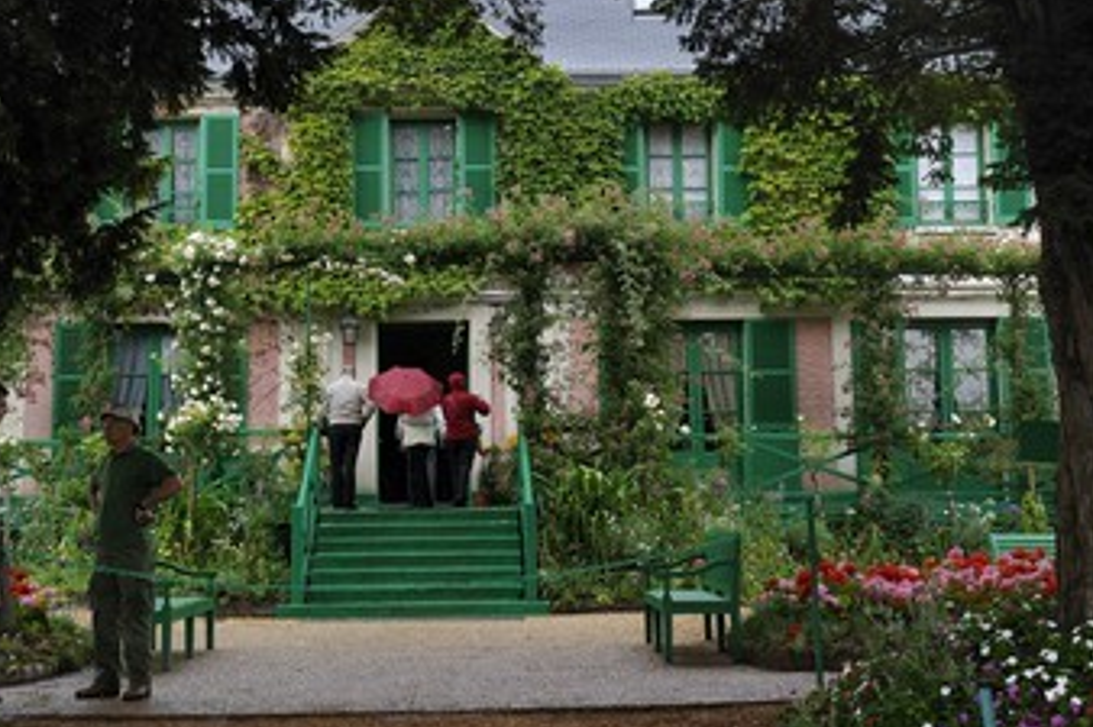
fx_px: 1699
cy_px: 300
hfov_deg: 35.5
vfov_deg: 24.1
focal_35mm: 56
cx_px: 422
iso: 400
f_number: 6.3
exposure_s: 1/125
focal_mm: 45
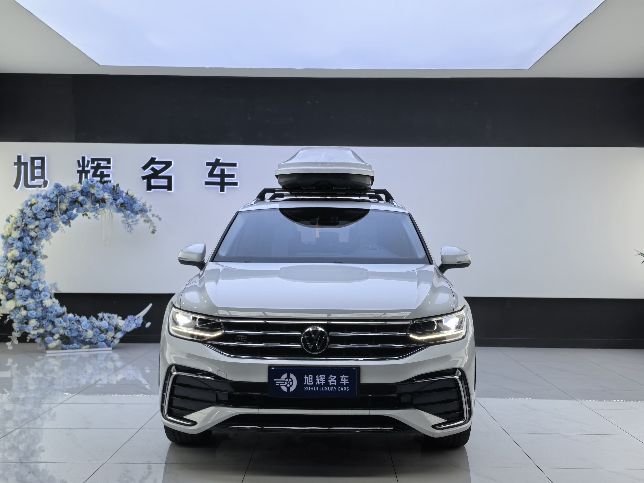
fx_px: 763
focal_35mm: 41
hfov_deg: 45.8
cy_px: 242
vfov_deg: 35.1
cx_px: 322
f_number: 2
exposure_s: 1/299
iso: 50
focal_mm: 5.75
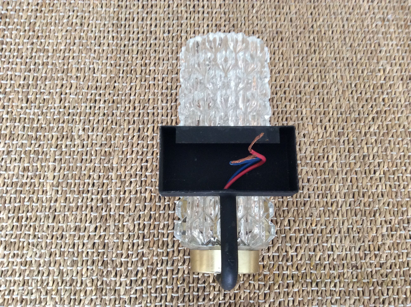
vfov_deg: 44.1
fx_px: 379
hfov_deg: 56.9
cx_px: 206
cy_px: 154
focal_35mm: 32
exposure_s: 1/25
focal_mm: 3.3
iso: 125
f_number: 2.4
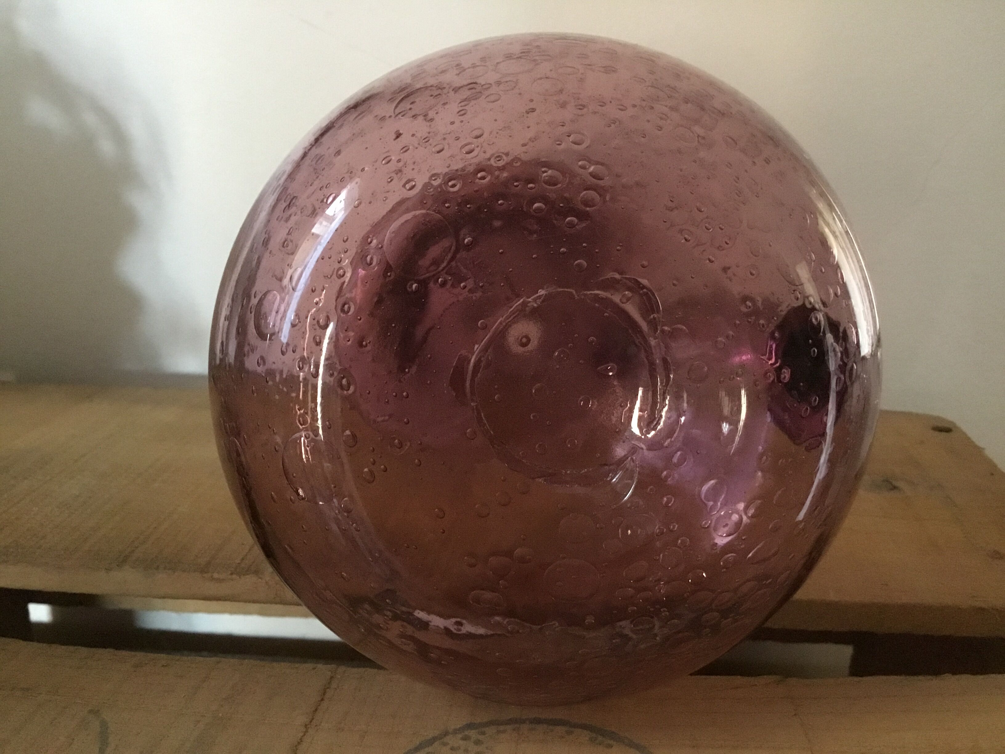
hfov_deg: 58.4
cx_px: 502
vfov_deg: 45.4
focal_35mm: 31
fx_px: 900
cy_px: 377
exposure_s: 1/17
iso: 320
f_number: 2.4
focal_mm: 3.3
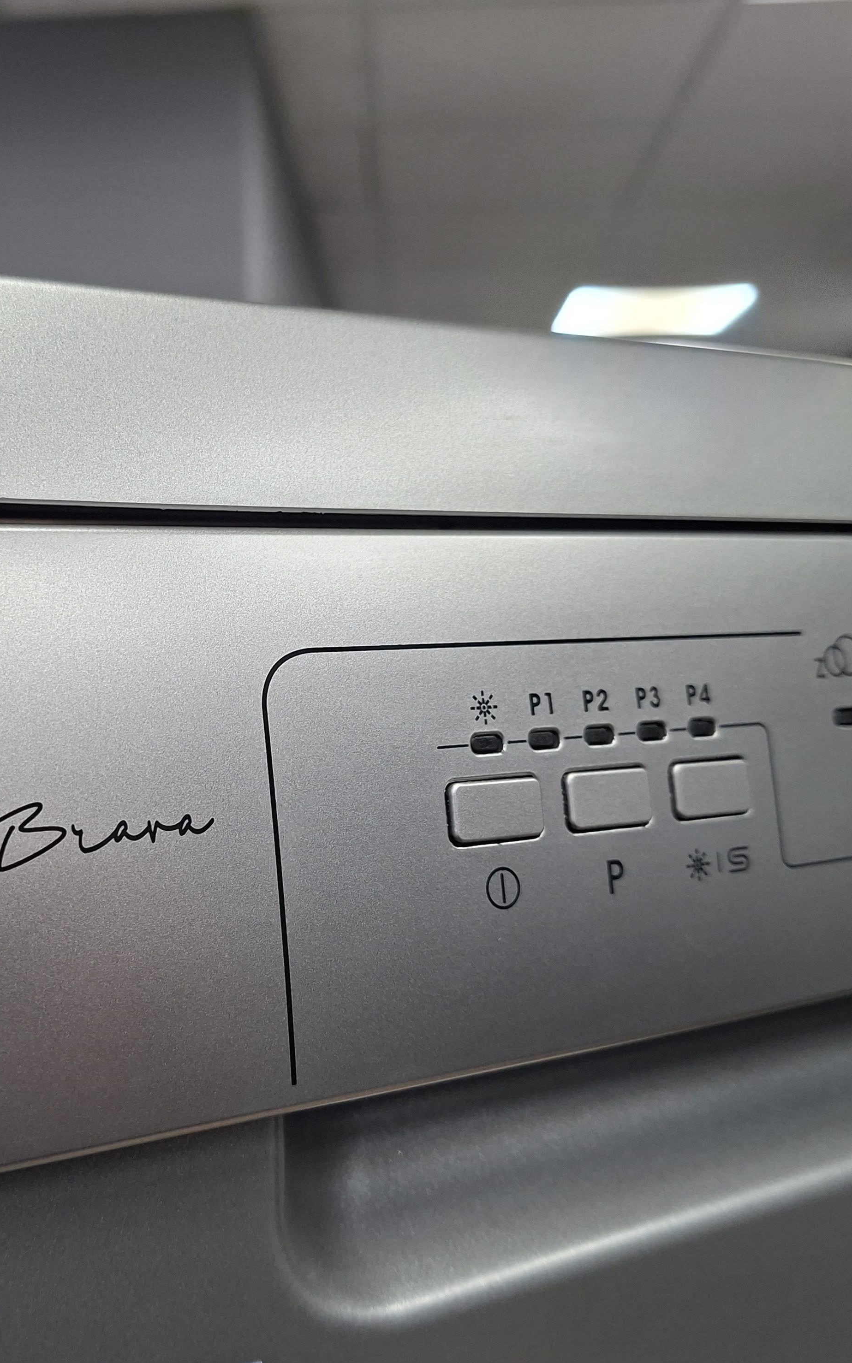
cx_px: 224
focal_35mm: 33
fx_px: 1226
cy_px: 684
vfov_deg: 58.1
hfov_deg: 37.5
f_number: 1.8
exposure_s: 1/100
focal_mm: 5.54
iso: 250
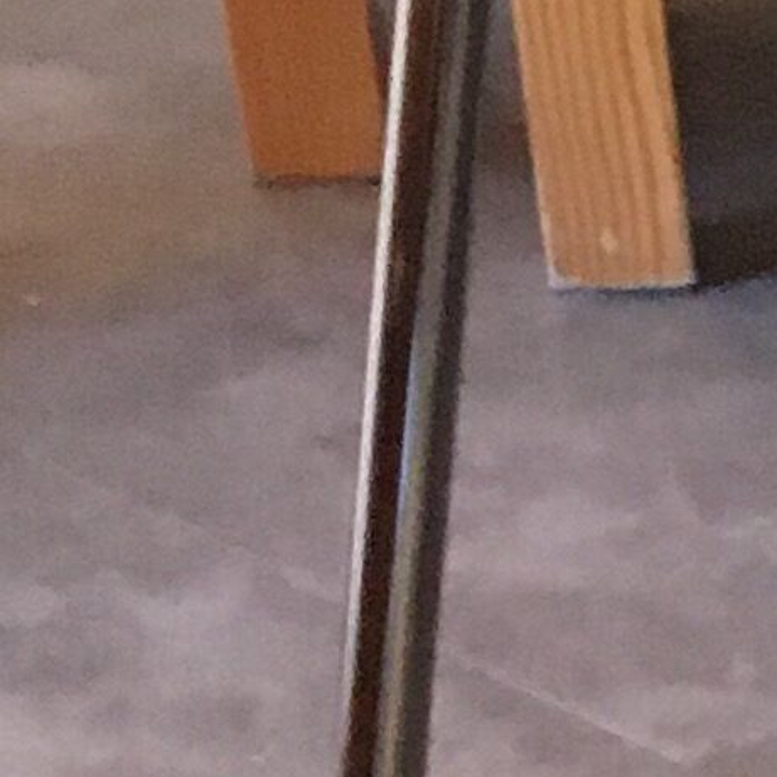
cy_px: 1776
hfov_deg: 6.9
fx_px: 5688
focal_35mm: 224
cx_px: 2414
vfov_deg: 7.4
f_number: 2.2
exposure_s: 1/25
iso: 200
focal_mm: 4.15
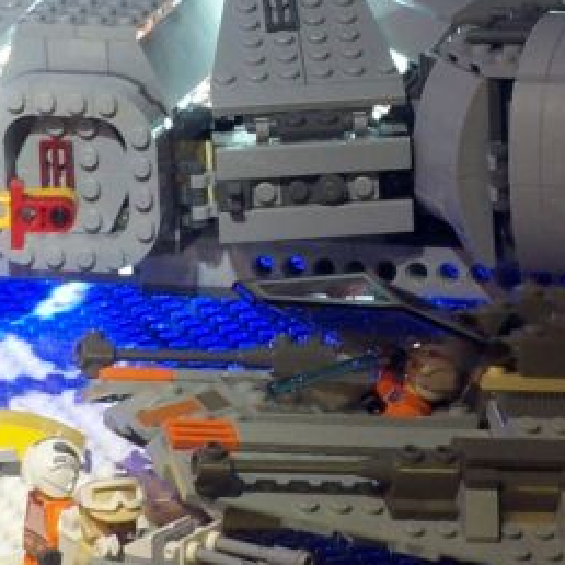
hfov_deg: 3.6
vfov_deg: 3.6
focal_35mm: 488
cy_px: -116
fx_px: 9011
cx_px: 537
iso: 80
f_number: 8
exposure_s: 2
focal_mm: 23.1
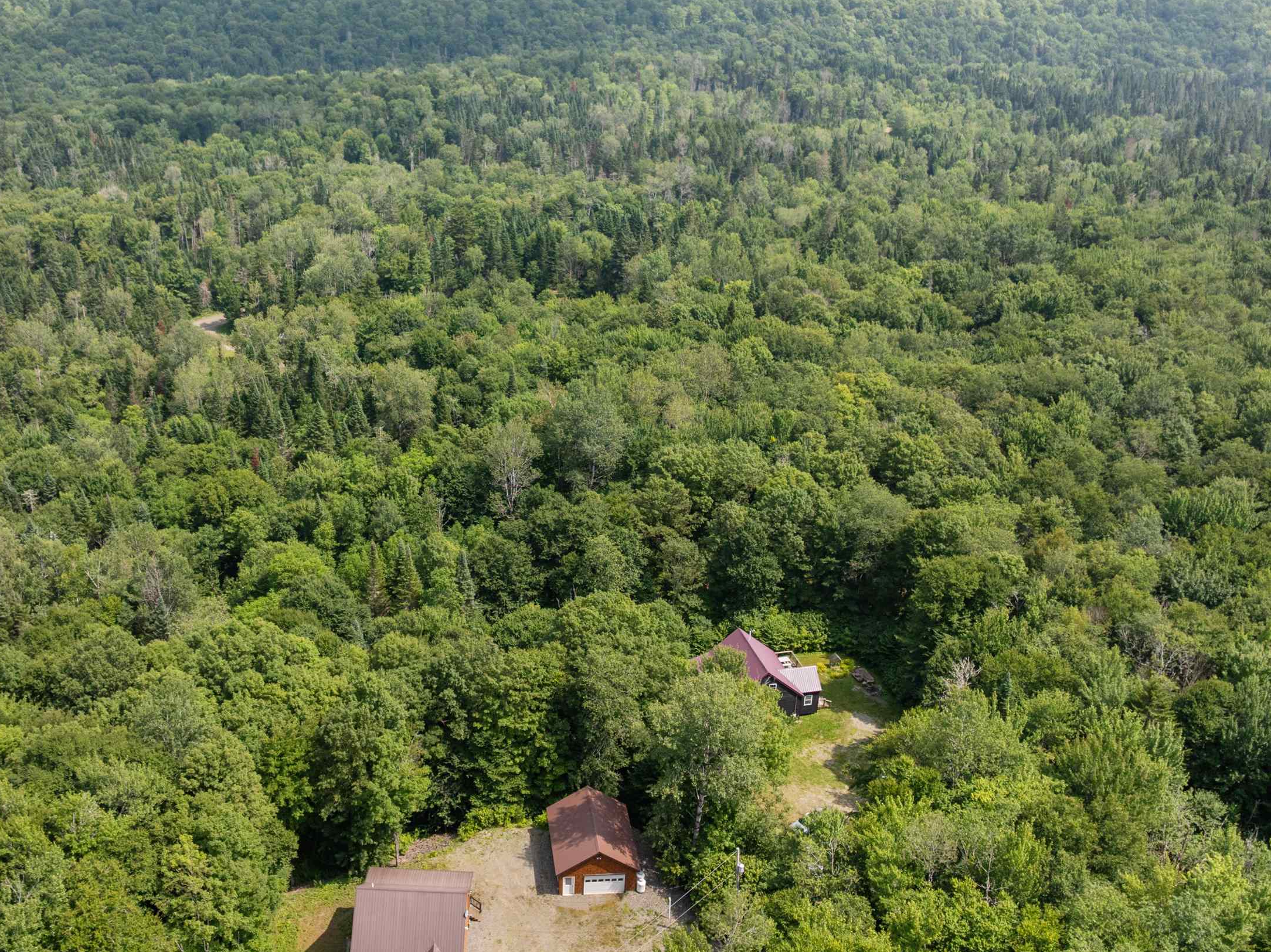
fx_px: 1248
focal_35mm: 34
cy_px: 399
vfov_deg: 41.6
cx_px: 502
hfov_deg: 53.6
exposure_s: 1/1250
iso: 100
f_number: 2.8
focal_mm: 12.29
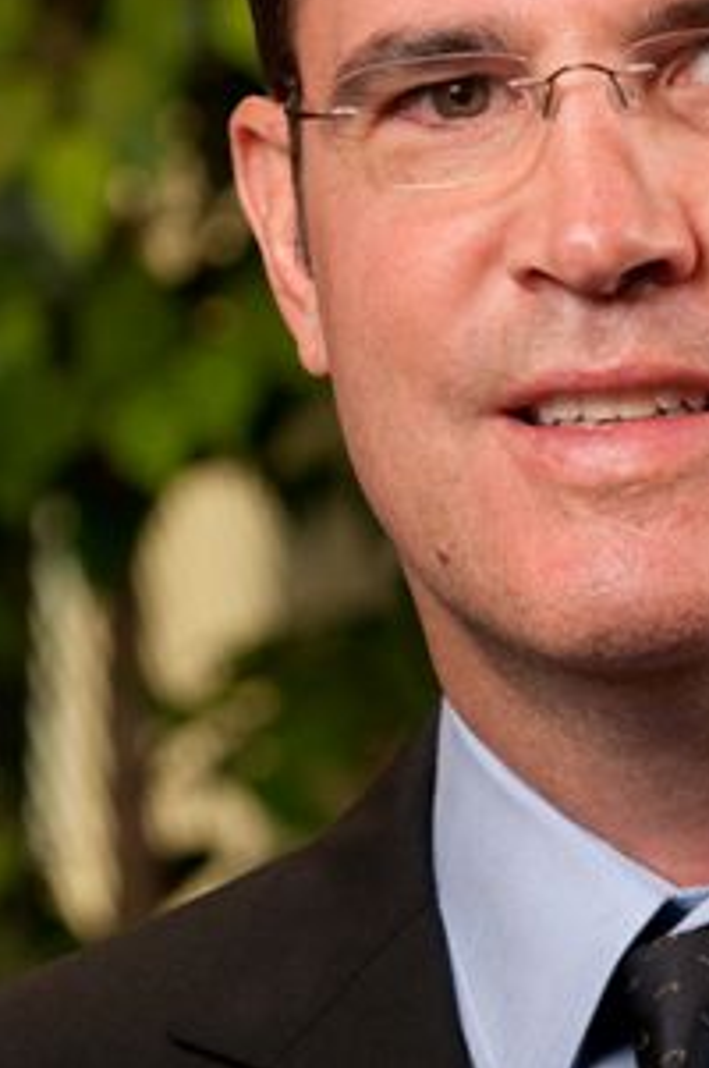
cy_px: 539
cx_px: 636
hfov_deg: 3.1
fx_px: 13205
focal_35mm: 446
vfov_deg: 4.6
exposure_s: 1/125
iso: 400
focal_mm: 140
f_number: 6.3
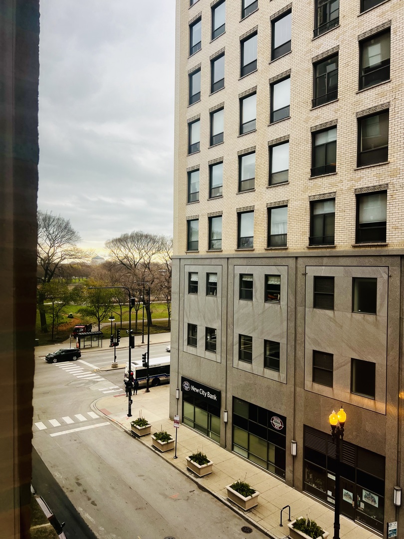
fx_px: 405
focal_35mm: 26
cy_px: 270
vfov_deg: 67.3
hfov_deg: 53.1
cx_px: 202
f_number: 1.5
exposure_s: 1/526
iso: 50
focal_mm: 5.7
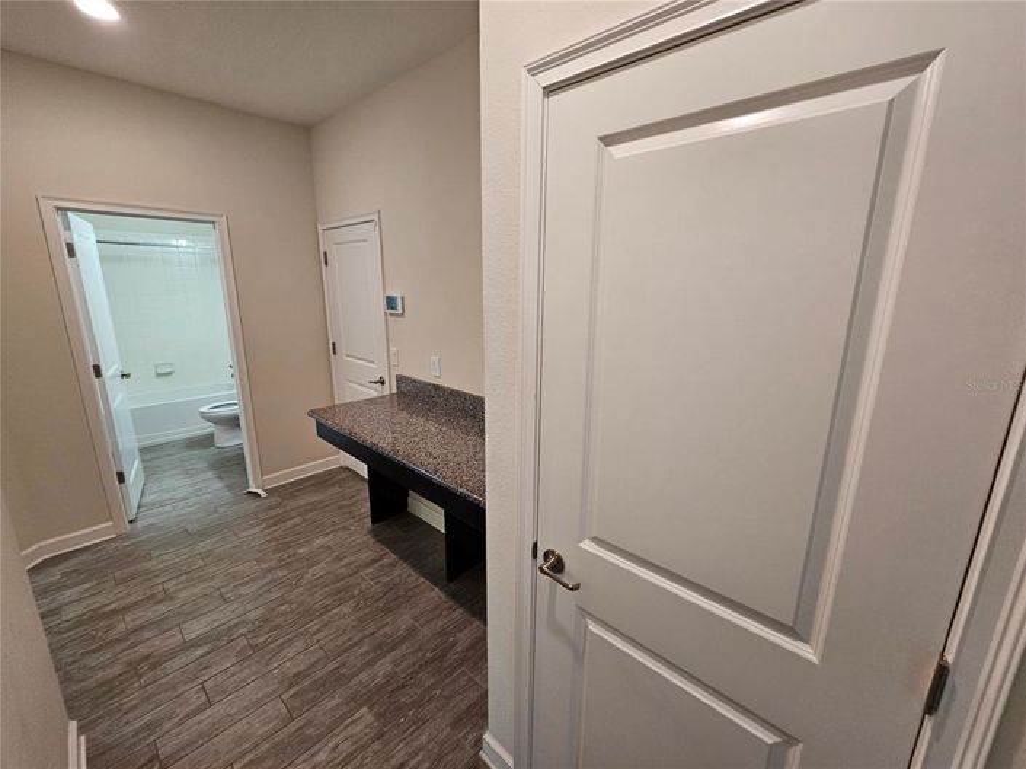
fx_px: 385
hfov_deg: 106.2
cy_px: 384
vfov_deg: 89.9
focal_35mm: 13
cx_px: 513
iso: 250
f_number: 2.2
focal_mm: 2.2
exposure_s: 1/60
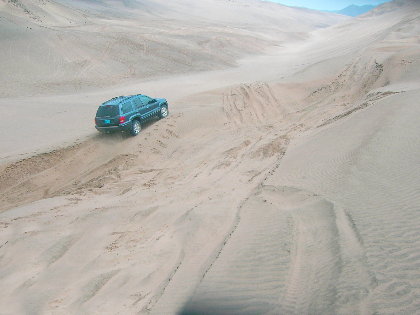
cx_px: 213
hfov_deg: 52.6
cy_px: 154
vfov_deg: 40.7
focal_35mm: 35
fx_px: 425
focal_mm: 5.7
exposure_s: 1/235
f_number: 4.9
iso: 50
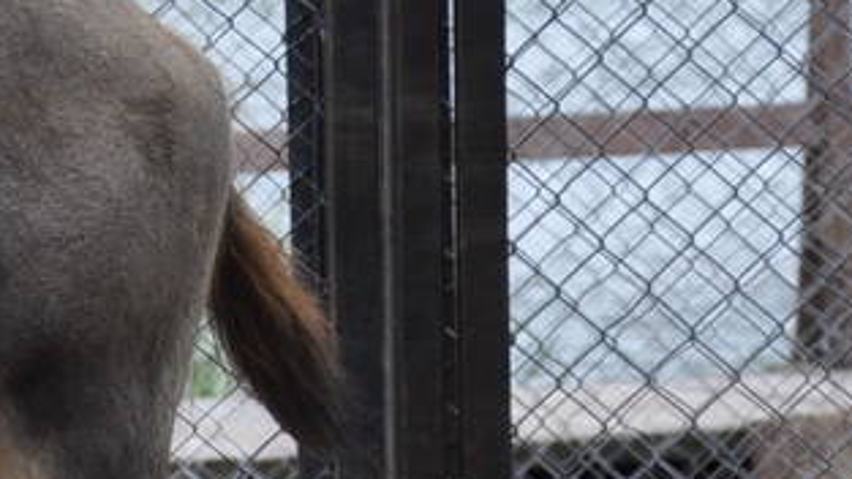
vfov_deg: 1.4
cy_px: 698
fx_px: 19036
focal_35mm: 843
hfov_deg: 2.6
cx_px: -939
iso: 400
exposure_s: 1/250
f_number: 5.6
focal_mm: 105
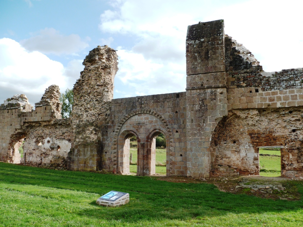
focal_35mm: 28
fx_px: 245
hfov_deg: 63.4
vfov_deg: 49.7
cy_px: 114
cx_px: 152
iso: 80
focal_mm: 5
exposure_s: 1/320
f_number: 3.3
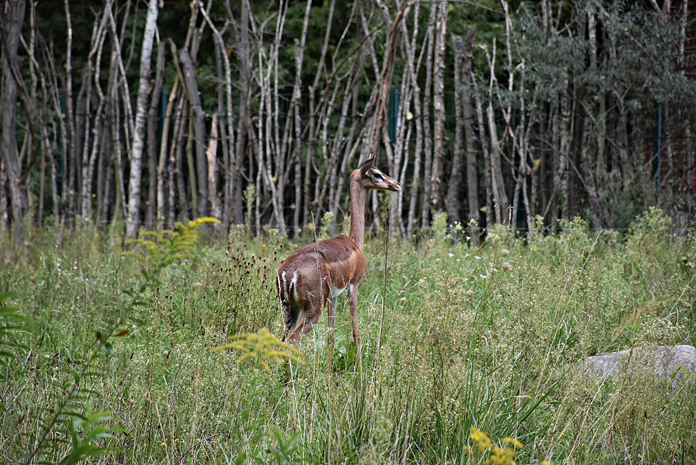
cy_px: 232
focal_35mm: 210
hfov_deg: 9.8
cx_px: 348
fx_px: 4060
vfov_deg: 6.5
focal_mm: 140
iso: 1000
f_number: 5.6
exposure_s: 1/500
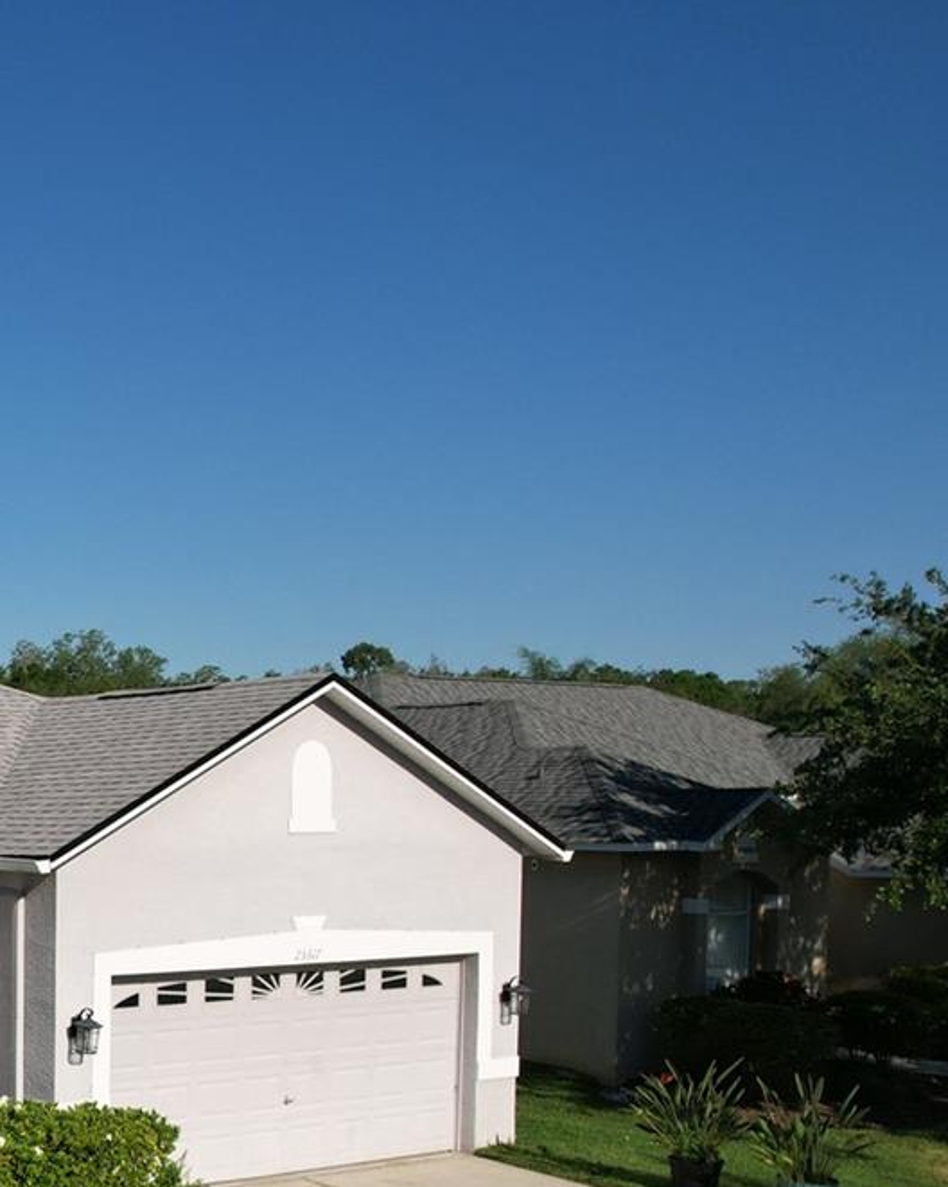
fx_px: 1755
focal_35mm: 50
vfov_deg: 36.3
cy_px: 925
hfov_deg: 26.4
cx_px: -230
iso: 110
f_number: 2.8
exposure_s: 1/800
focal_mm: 8.38
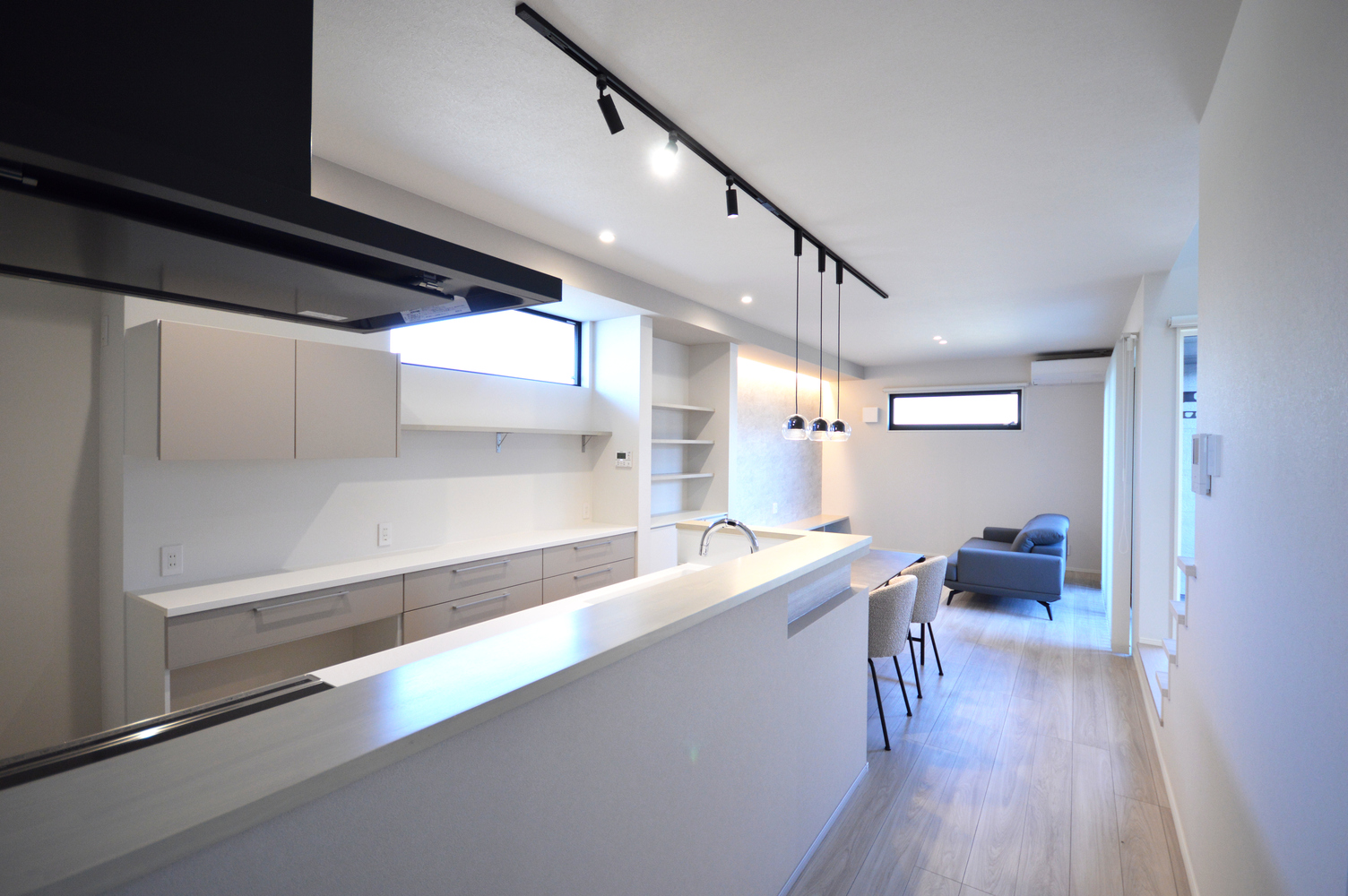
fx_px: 561
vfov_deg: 77.2
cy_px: 448
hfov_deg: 100.4
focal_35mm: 15
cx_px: 674
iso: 400
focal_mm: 10
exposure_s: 1/50
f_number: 4
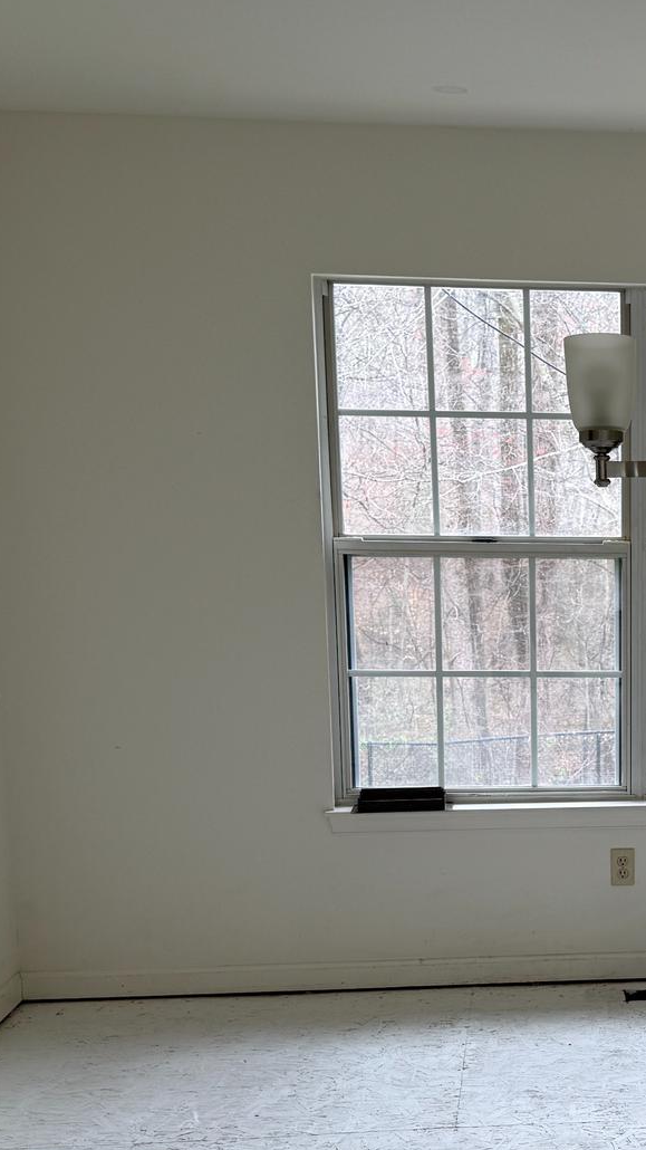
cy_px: 786
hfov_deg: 21.8
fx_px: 1584
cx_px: 707
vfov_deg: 39.3
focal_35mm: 52
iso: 50
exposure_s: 1/144
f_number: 1.78
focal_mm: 6.76
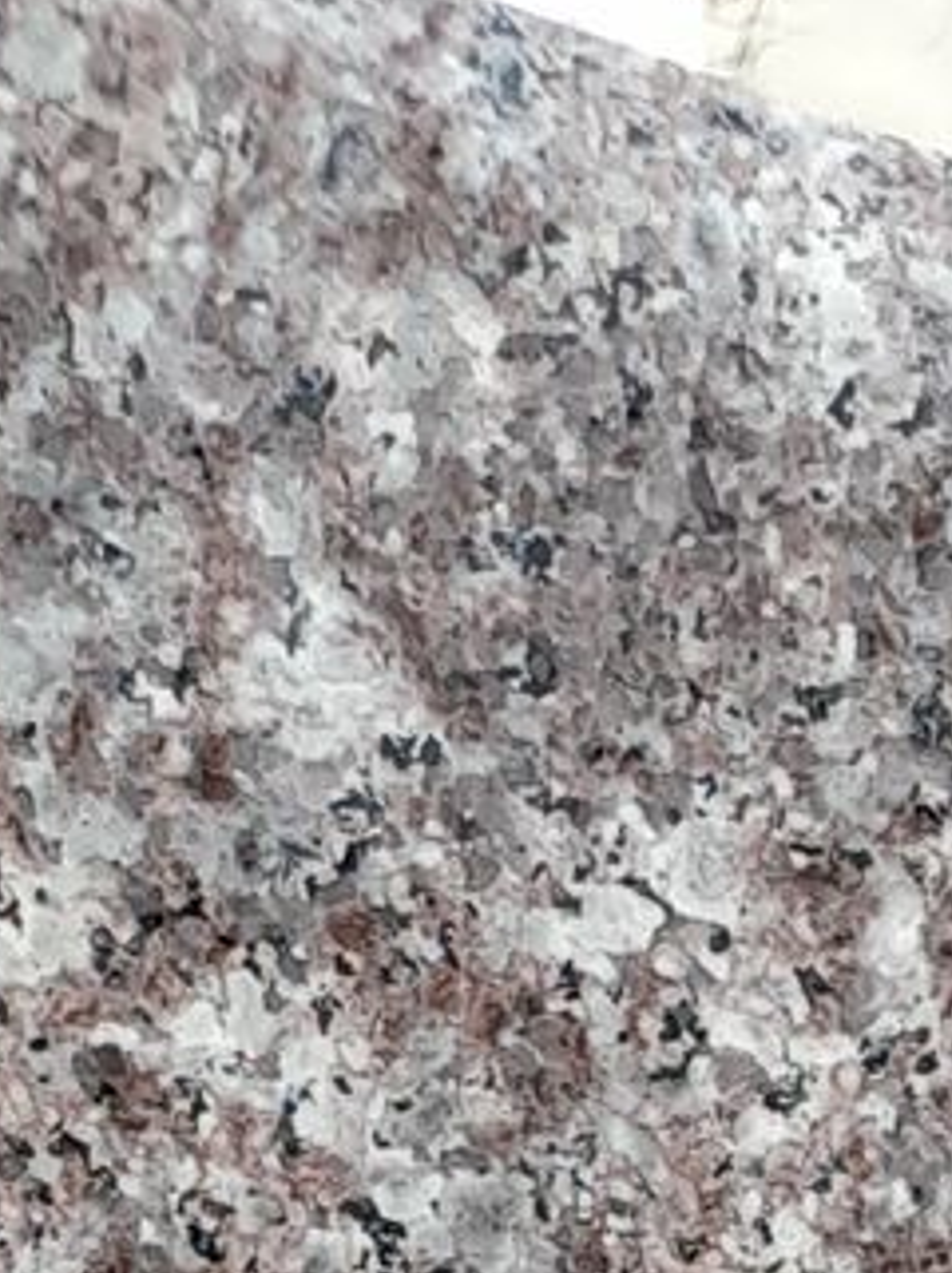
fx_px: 5732
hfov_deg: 9.0
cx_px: 1837
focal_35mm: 156
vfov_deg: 9.6
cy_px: 3938
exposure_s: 1/106
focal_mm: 4.6
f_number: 2
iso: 20
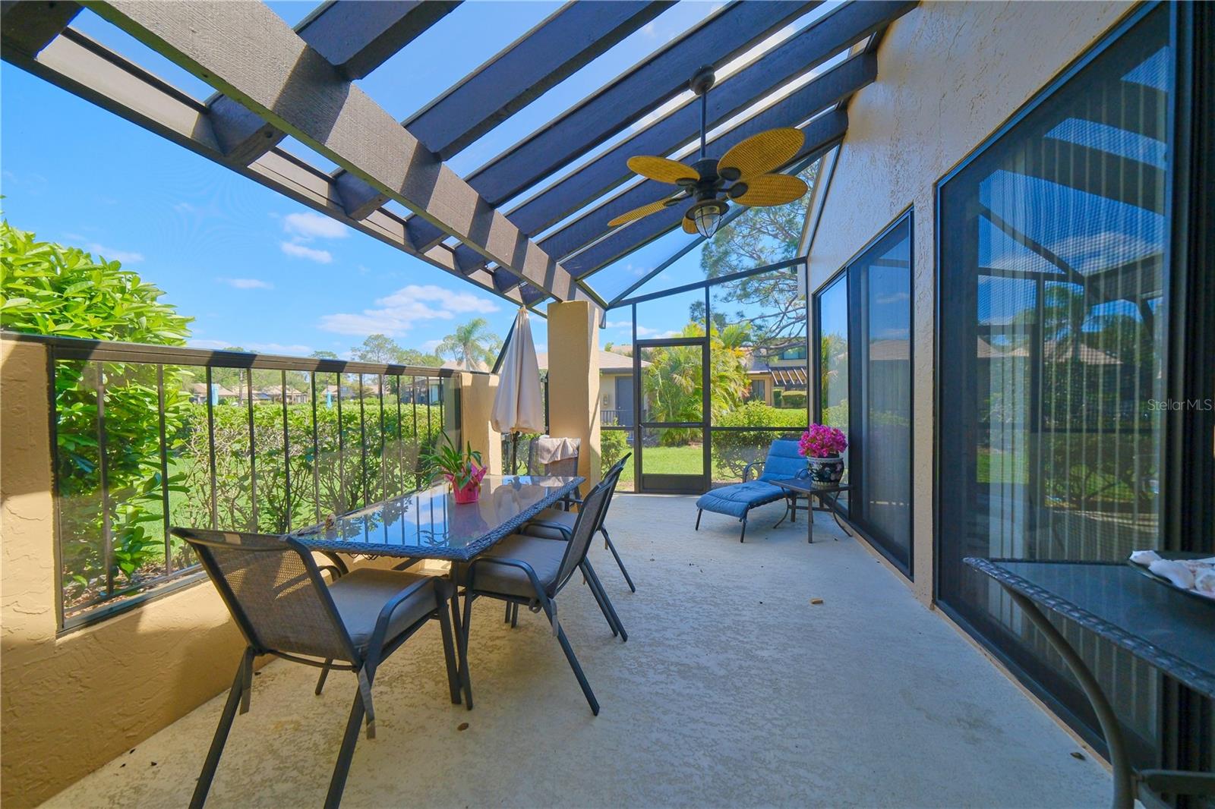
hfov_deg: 112.6
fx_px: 405
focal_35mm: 12
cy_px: 404
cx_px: 608
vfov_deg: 90.0
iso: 640
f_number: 5
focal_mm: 8
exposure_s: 1/500
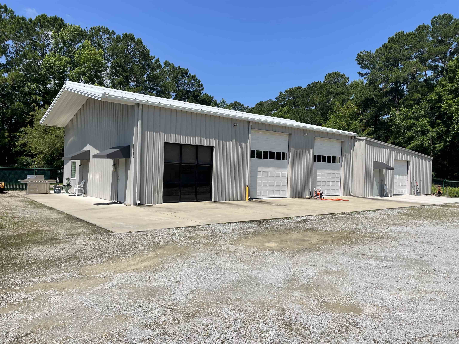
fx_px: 345
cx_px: 230
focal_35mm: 26
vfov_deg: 53.1
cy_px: 172
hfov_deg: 67.3
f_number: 1.6
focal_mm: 4.2
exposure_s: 1/4651
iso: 32
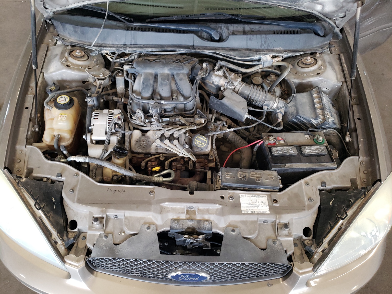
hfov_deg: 67.3
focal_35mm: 26
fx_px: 294
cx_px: 196
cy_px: 147
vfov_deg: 53.1
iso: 154
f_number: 1.5
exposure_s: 1/60.2
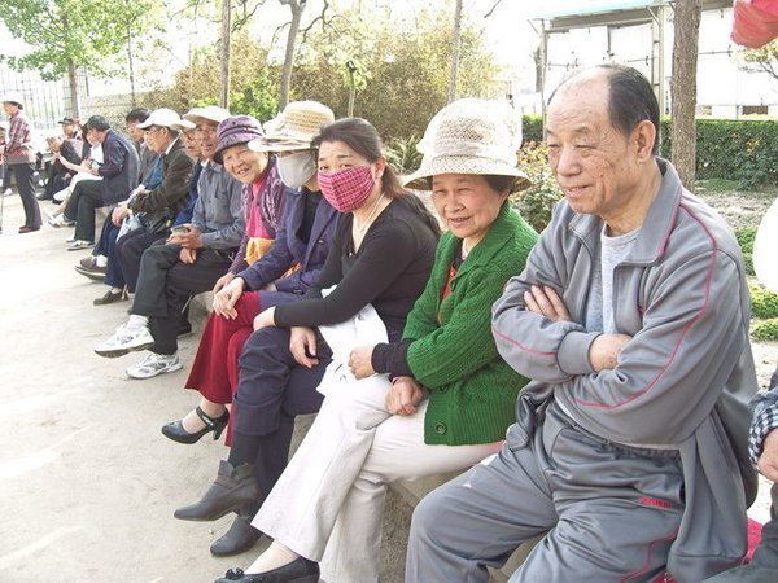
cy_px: 292
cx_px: 389
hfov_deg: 54.0
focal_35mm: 34
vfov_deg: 41.8
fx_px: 764
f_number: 2.8
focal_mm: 7.3
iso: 100
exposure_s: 1/125
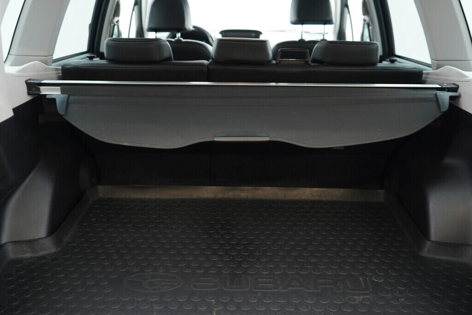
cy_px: 158
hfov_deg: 53.1
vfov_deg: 36.9
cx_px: 236
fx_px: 472
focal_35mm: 36
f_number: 2.8
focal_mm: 24
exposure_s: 1/40
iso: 500
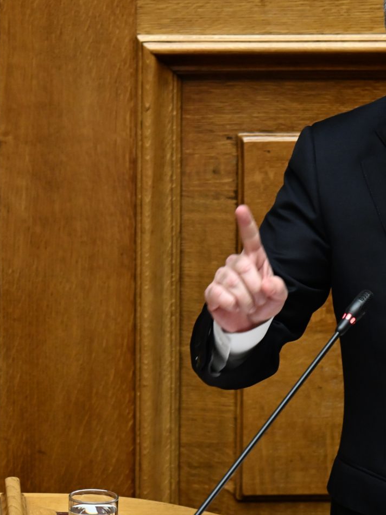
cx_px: 534
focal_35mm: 851
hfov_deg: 1.7
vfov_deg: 2.3
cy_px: 264
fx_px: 12661
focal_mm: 410
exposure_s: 1/250
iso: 3200
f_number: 6
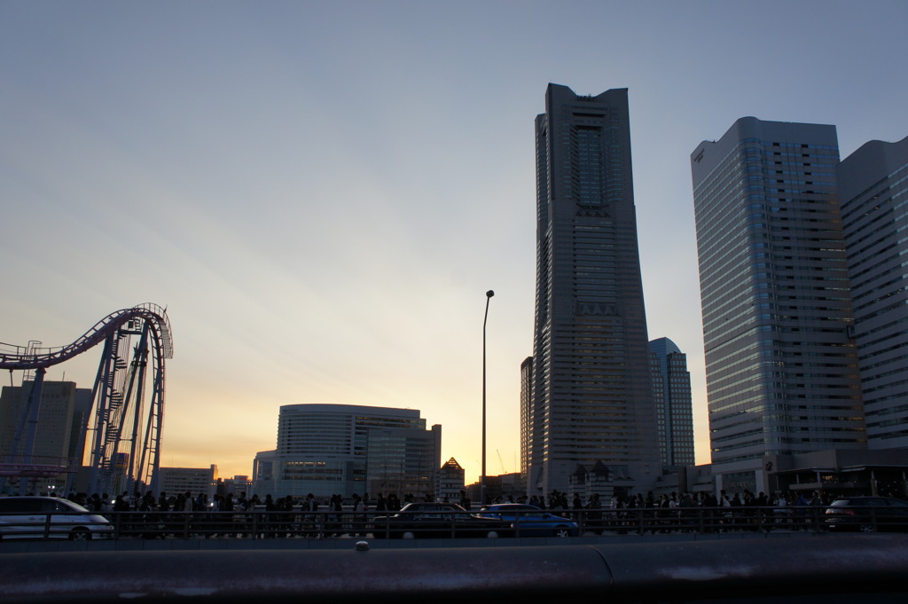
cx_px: 454
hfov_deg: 62.0
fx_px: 756
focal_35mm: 30
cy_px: 302
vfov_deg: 43.5
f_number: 8
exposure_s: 1/200
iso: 200
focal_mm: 20
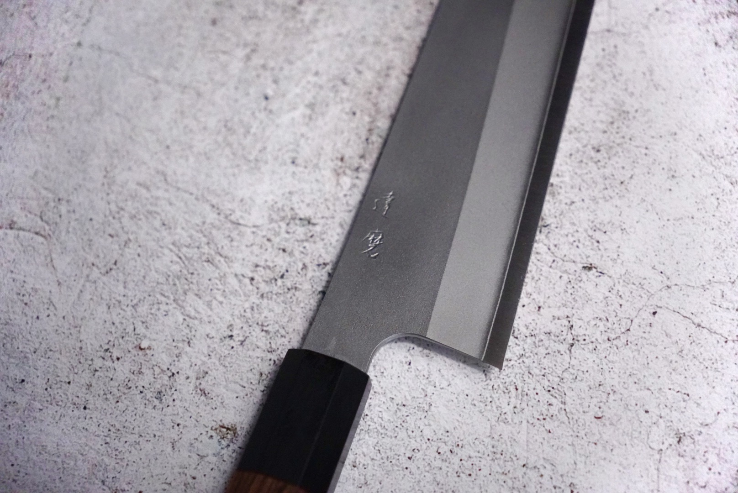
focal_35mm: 68
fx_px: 1403
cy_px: 246
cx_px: 369
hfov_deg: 29.5
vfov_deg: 19.9
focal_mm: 45.6
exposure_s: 1/160
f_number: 3.2
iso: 6400
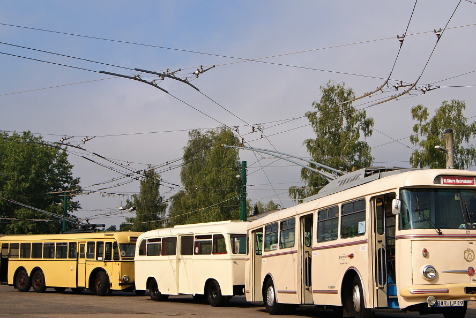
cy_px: 177
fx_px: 1598
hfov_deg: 16.9
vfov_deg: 11.4
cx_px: 265
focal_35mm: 121
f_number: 9
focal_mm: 55
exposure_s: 1/800
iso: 200
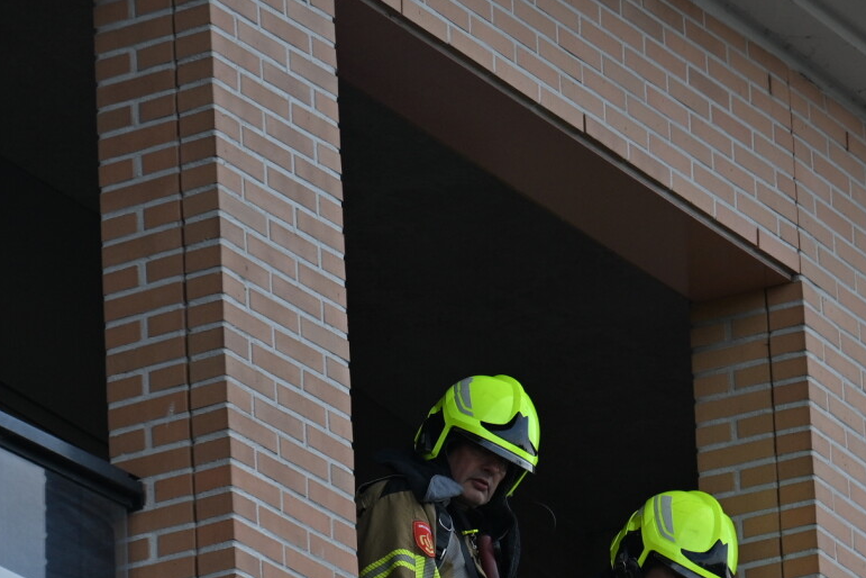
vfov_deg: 2.8
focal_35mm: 498
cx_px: 619
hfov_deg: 4.1
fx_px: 11979
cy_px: 554
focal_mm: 200
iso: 250
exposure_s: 1/400
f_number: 6.3
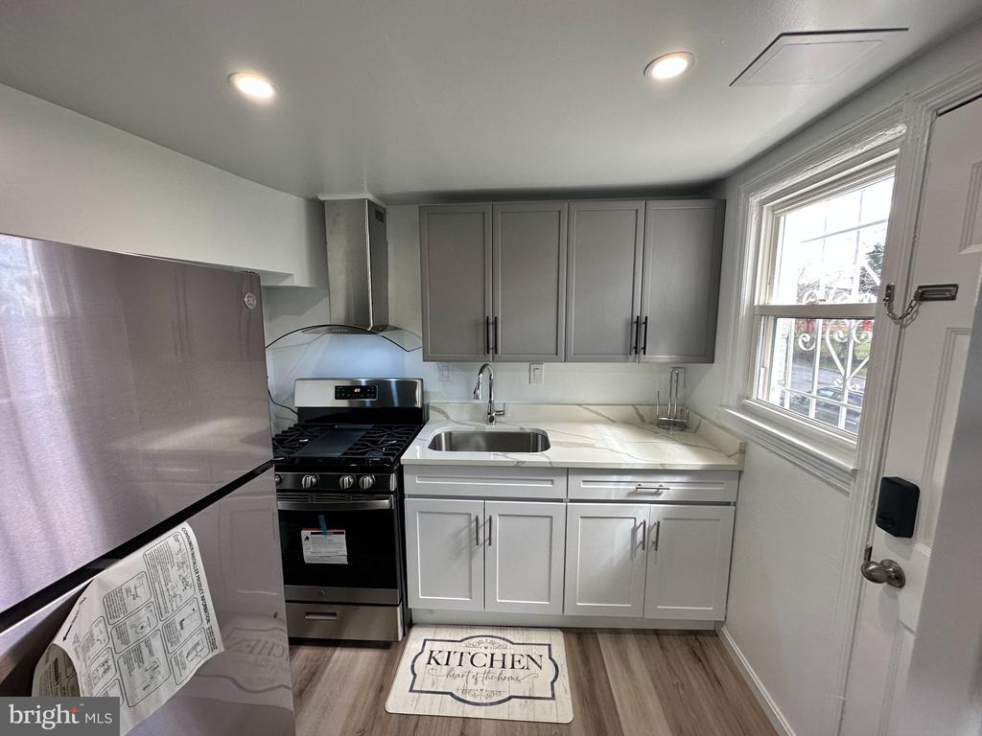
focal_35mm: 14
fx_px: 397
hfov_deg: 102.1
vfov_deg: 85.7
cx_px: 491
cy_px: 368
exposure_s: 1/120
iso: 160
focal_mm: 2.22
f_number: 2.2
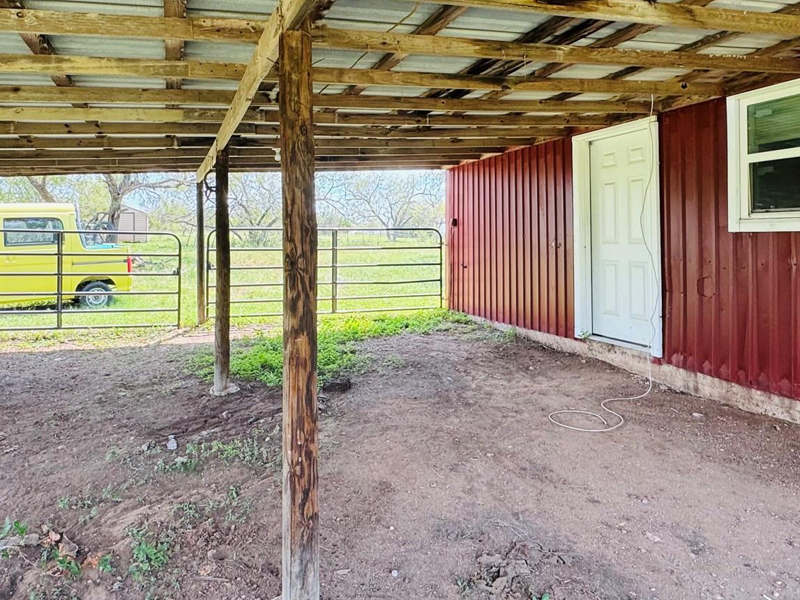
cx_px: 357
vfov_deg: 54.3
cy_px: 227
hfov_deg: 69.2
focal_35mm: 25
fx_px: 578
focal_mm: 2.22
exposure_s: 1/230
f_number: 2.2
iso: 40
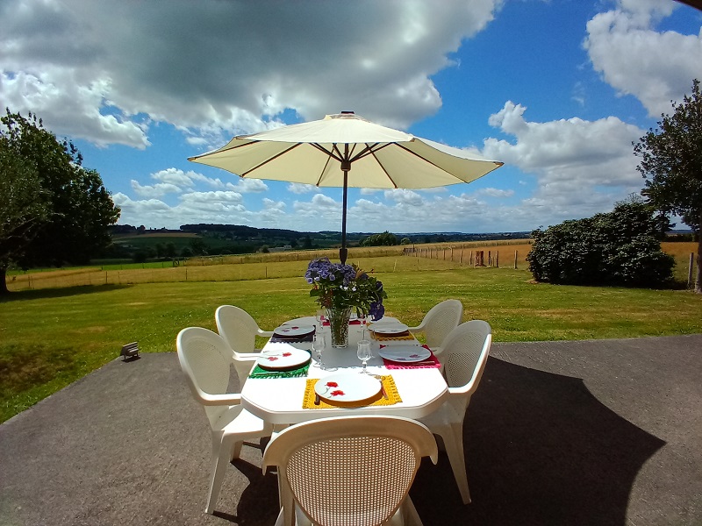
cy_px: 263
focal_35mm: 13
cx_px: 351
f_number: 2.2
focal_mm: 1.4
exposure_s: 1/1764
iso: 104
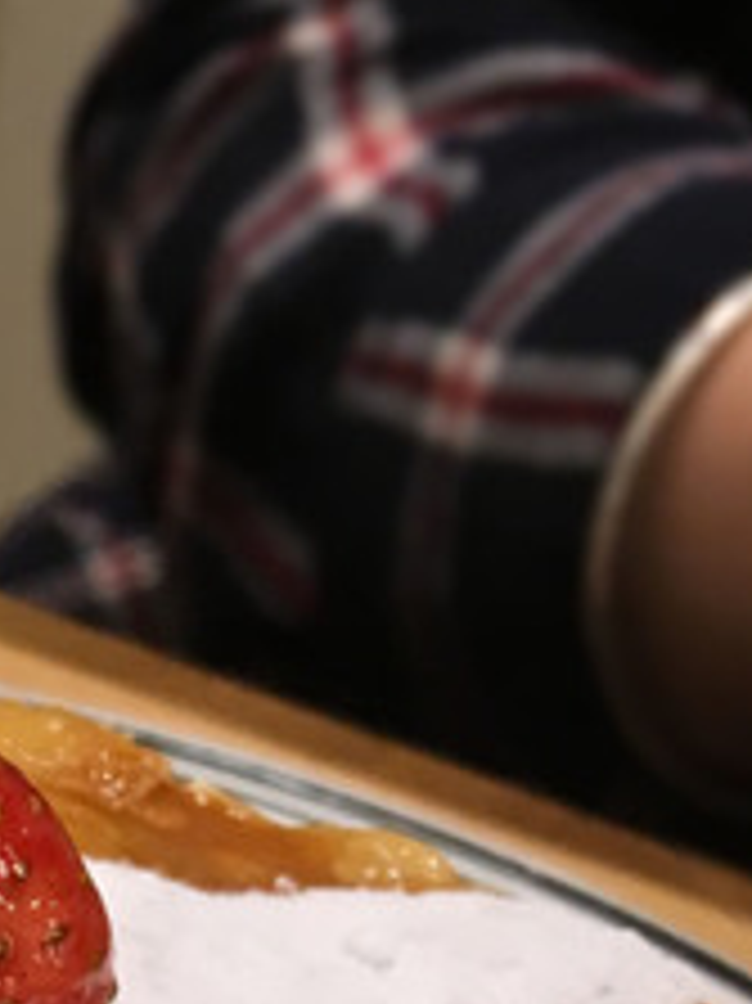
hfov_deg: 13.3
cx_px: -423
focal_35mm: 104
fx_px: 3015
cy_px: 1778
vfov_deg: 16.1
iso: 50
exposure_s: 1/33
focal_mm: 4.15
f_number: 2.2
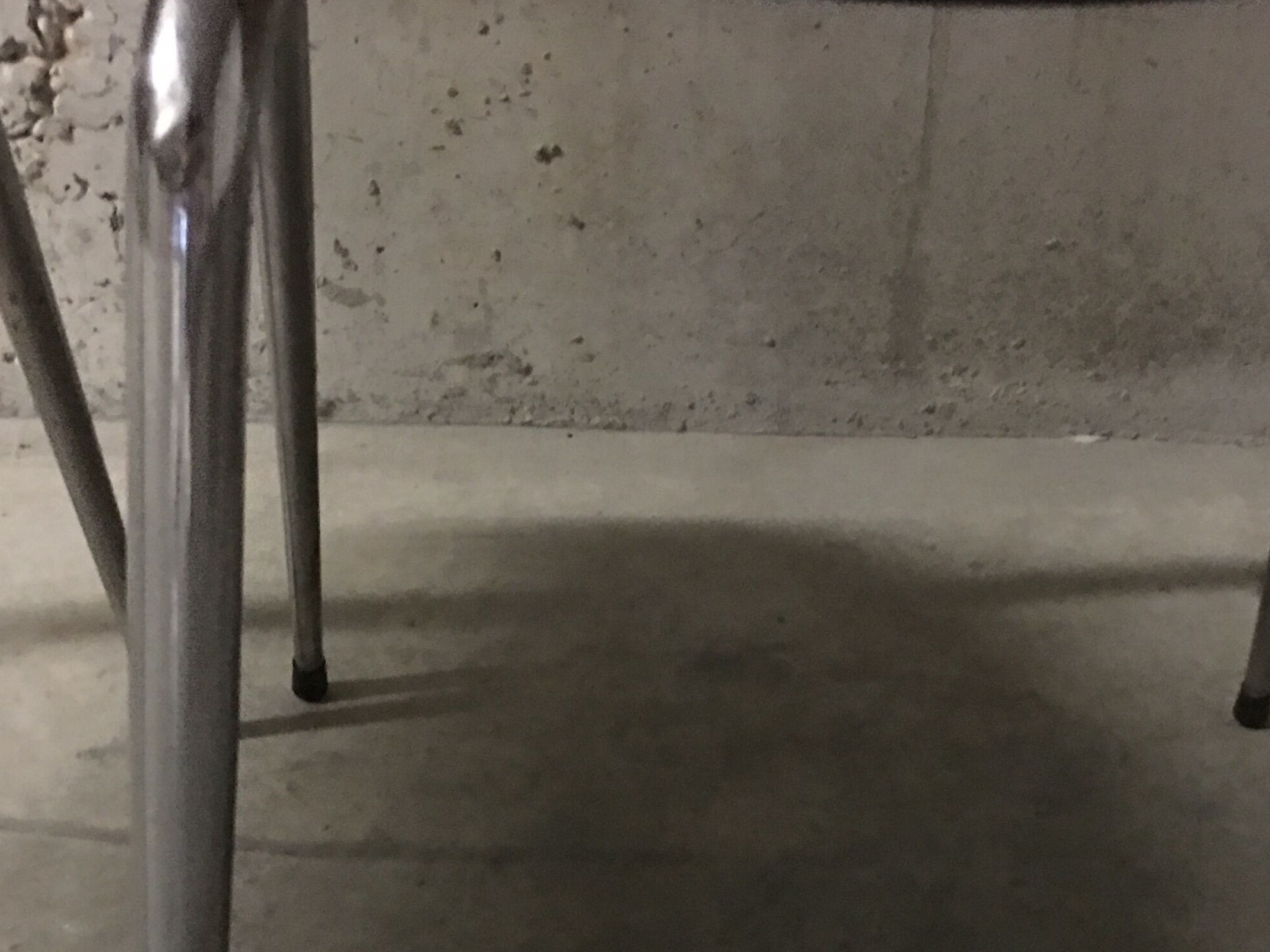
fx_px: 2164
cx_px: 782
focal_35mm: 59
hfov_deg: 32.6
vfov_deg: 24.2
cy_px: 834
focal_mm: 4.15
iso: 125
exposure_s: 1/4
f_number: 2.2
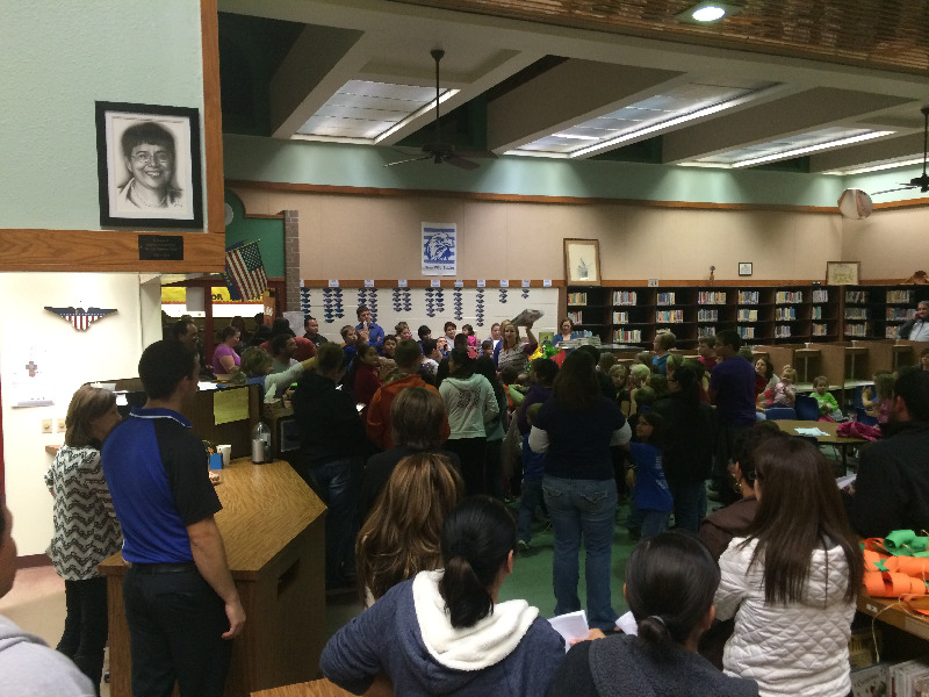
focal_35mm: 29
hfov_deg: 61.7
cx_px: 464
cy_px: 348
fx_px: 778
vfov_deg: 48.2
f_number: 2.2
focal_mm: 4.15
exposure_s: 1/30
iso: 200
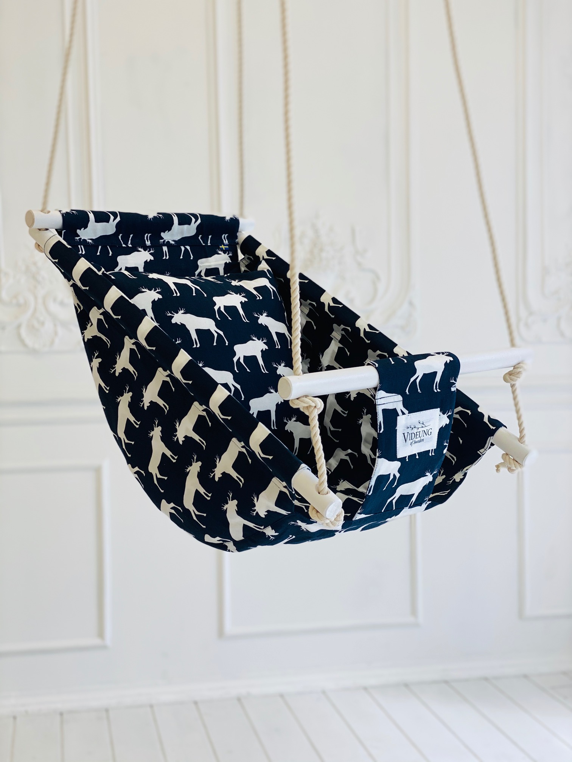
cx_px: 286
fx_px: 1146
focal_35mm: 52
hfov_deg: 28.0
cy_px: 381
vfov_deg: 36.8
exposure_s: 1/100
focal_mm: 6
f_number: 2
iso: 20
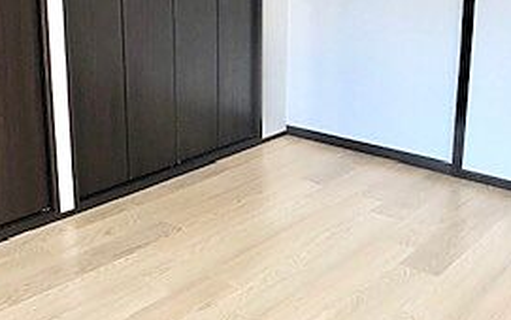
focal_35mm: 70
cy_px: 87
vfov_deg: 18.6
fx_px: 976
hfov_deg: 29.3
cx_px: 292
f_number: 1.8
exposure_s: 1/120
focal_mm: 3.99
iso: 64
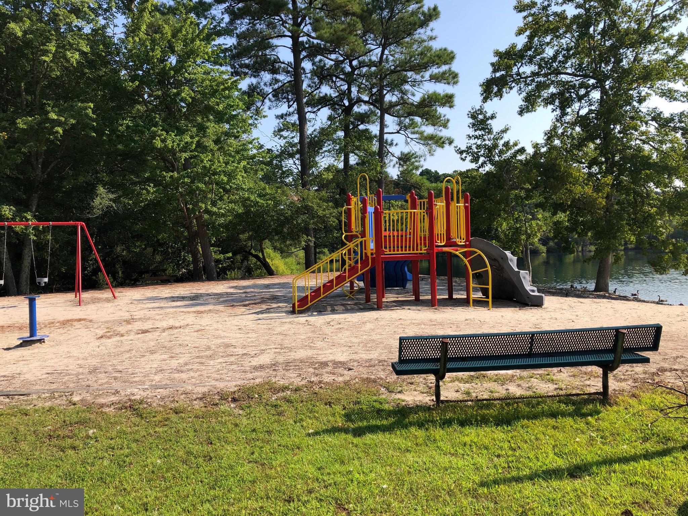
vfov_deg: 49.7
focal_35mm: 28
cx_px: 344
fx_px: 557
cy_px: 258
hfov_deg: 63.4
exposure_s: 1/1389
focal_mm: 3.99
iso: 20
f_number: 1.8
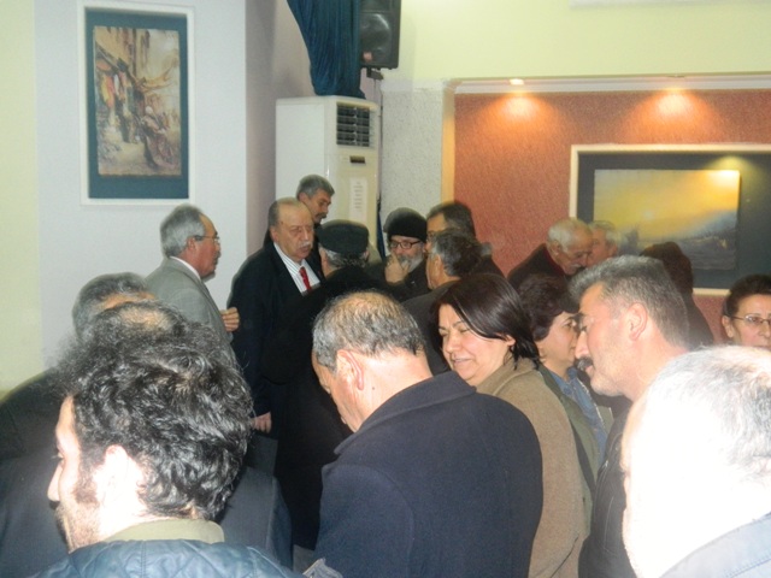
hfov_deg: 45.8
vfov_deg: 35.1
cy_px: 289
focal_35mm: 41
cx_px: 386
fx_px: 913
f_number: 3.5
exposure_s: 1/40
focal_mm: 7.3
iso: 450
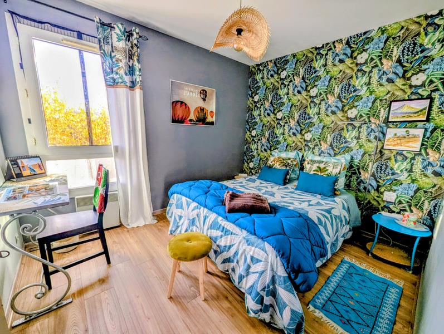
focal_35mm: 13
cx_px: 222
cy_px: 167
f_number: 2.2
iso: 42
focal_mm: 1.95
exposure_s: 1/79.9
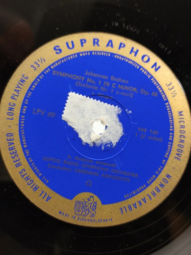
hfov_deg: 30.3
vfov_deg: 39.7
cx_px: 96
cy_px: 128
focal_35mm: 48
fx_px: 353
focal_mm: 6.72
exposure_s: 1/60
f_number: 1.69
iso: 690
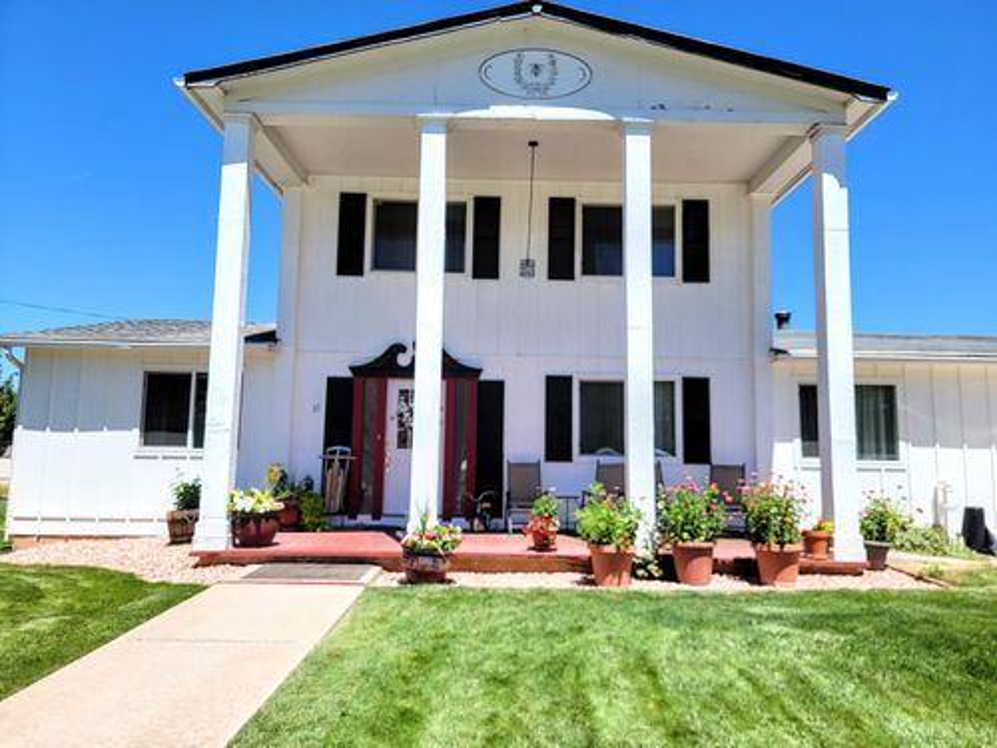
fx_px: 691
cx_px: 498
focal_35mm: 24
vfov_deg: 56.8
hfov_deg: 71.6
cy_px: 374
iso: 16
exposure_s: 1/876
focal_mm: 6.7
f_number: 1.8
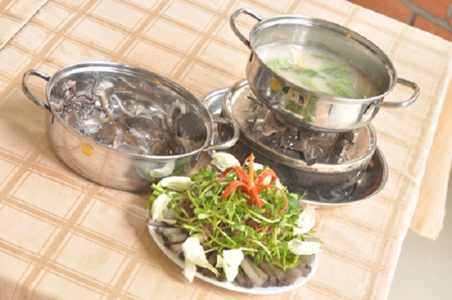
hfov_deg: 19.5
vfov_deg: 13.0
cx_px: 226
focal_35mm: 105
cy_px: 150
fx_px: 1316
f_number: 4.5
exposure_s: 1/30
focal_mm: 70
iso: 640
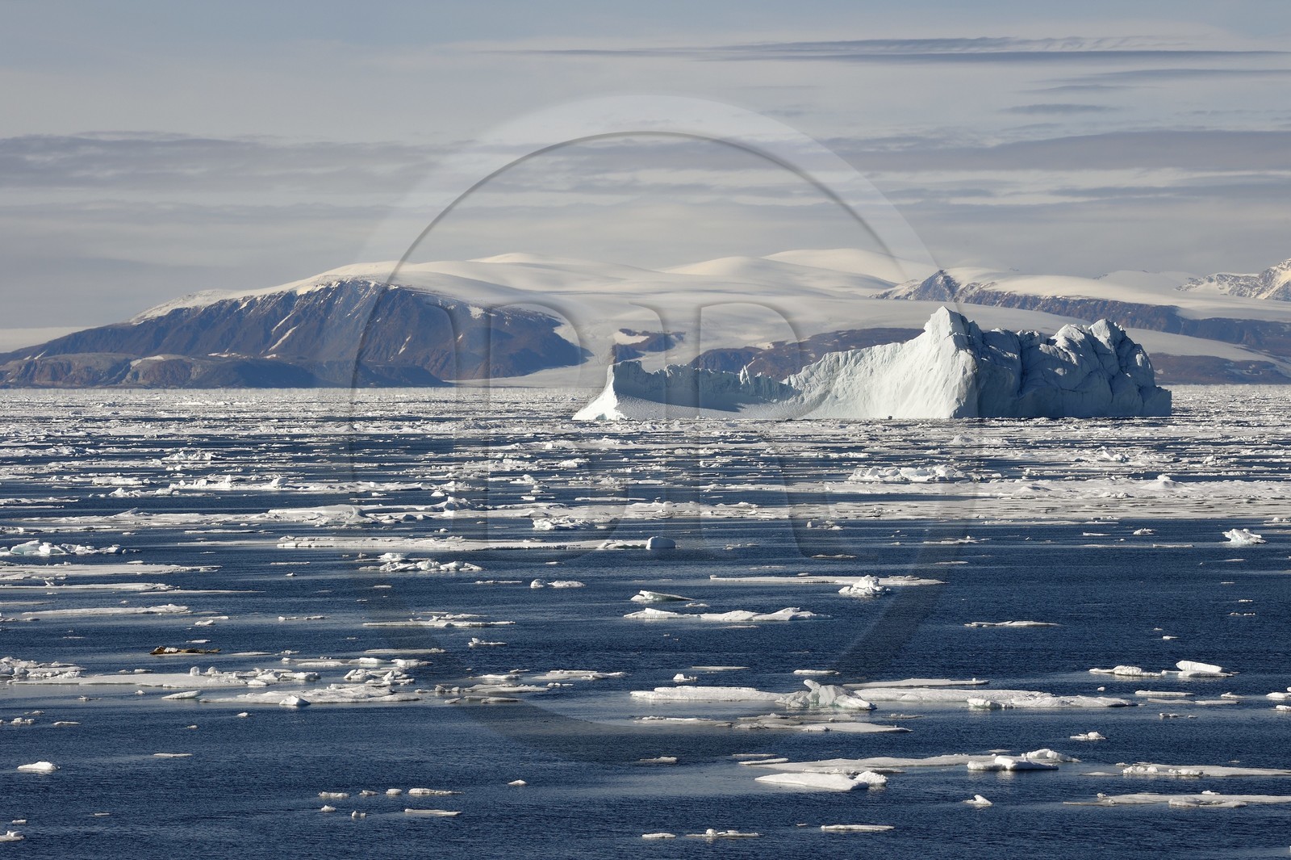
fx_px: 7168
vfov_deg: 6.9
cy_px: 430
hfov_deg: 10.3
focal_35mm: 200
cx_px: 646
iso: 200
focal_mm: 200
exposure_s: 1/400
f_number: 14
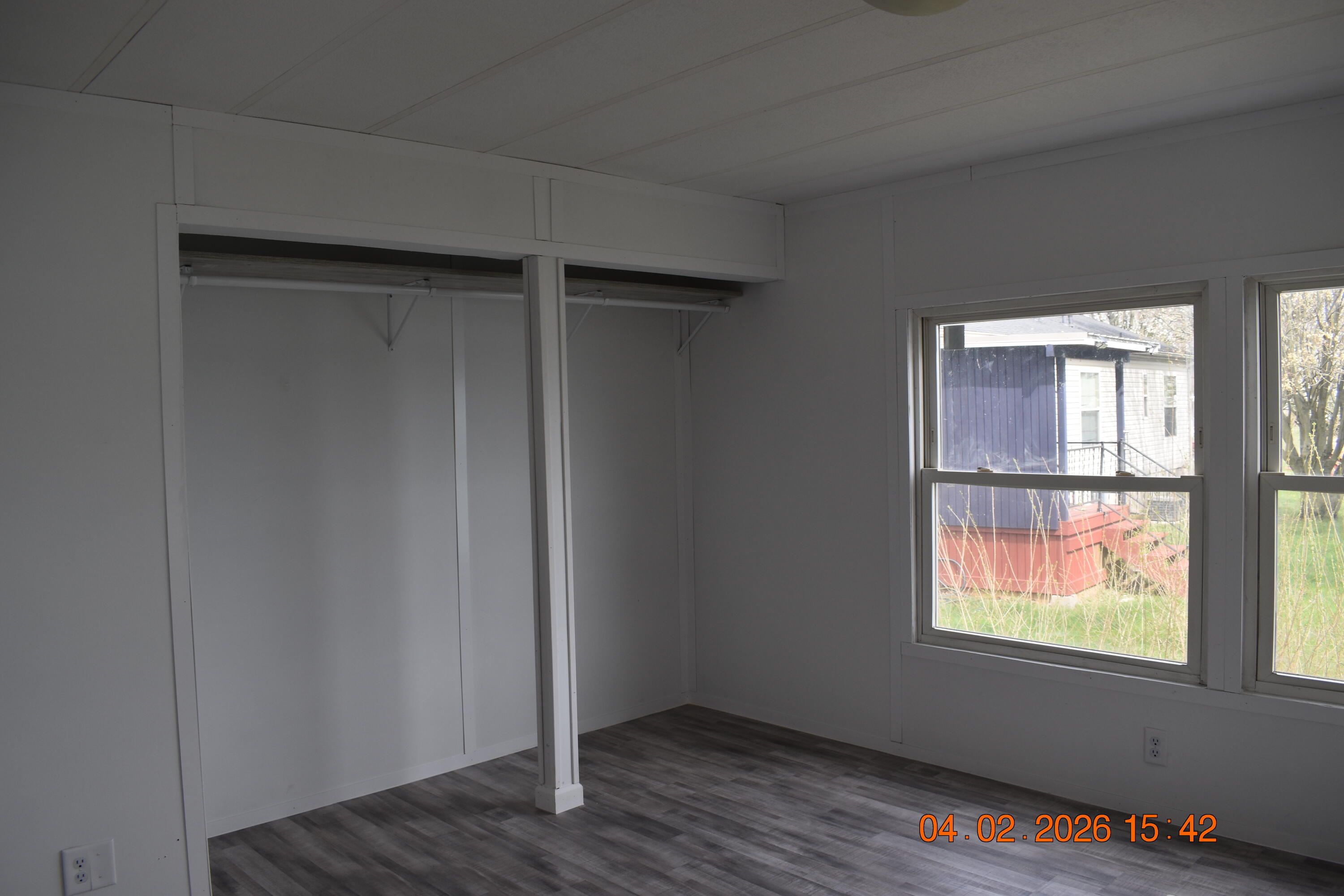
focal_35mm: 27
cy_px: 448
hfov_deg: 67.4
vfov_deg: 47.9
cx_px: 672
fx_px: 1008
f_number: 6.3
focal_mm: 18
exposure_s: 1/160
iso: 200
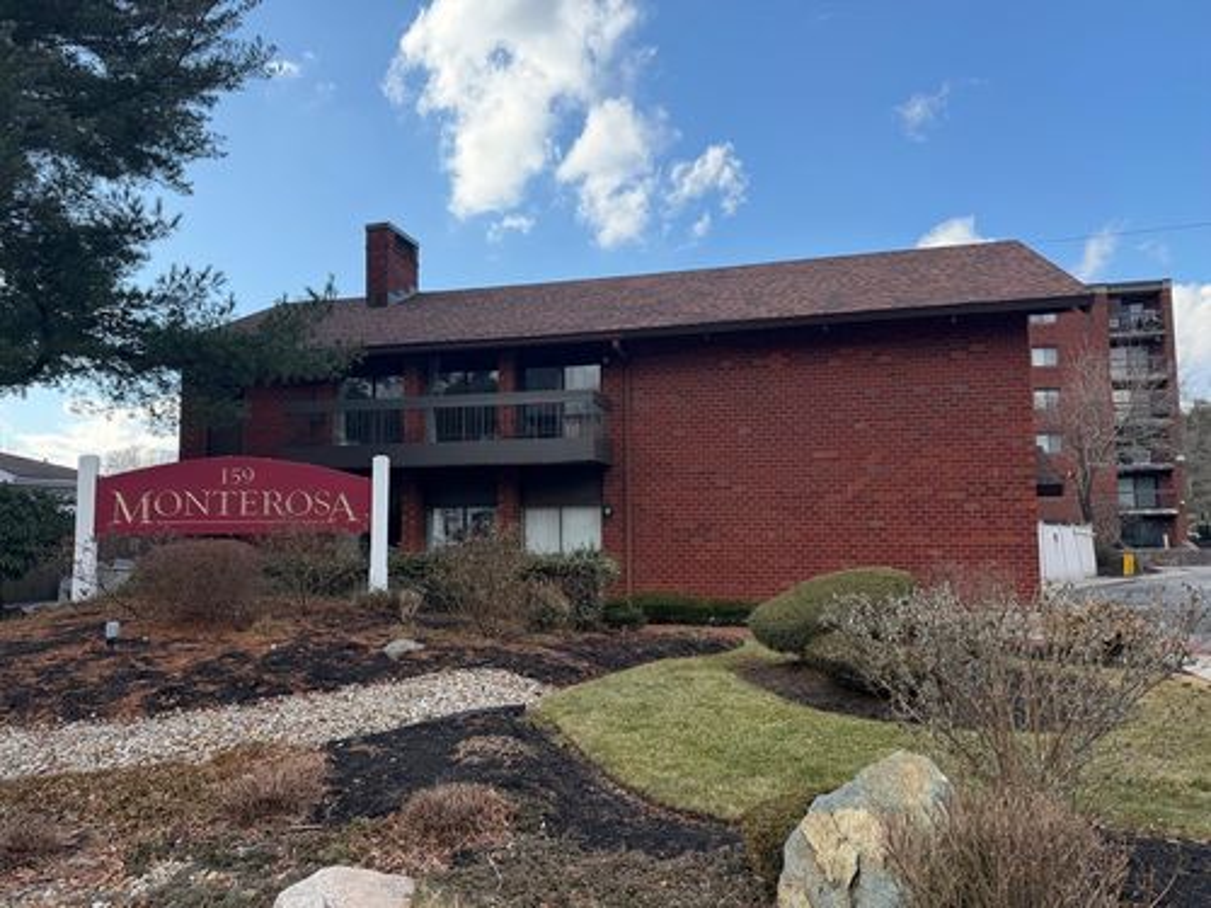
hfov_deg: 71.6
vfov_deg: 56.8
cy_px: 454
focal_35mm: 24
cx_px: 606
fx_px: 840
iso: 100
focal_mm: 6.76
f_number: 1.78
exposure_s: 1/3021
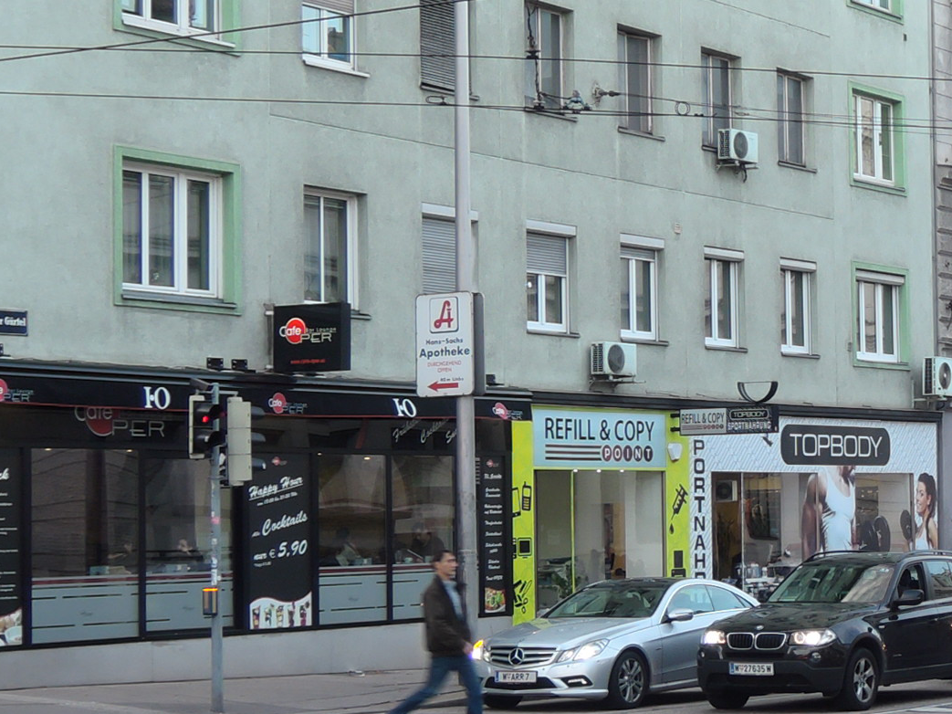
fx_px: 2667
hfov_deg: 19.3
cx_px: 1092
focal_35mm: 97
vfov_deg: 15.2
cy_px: 387
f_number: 3.2
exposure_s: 1/30
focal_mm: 6.6
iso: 80
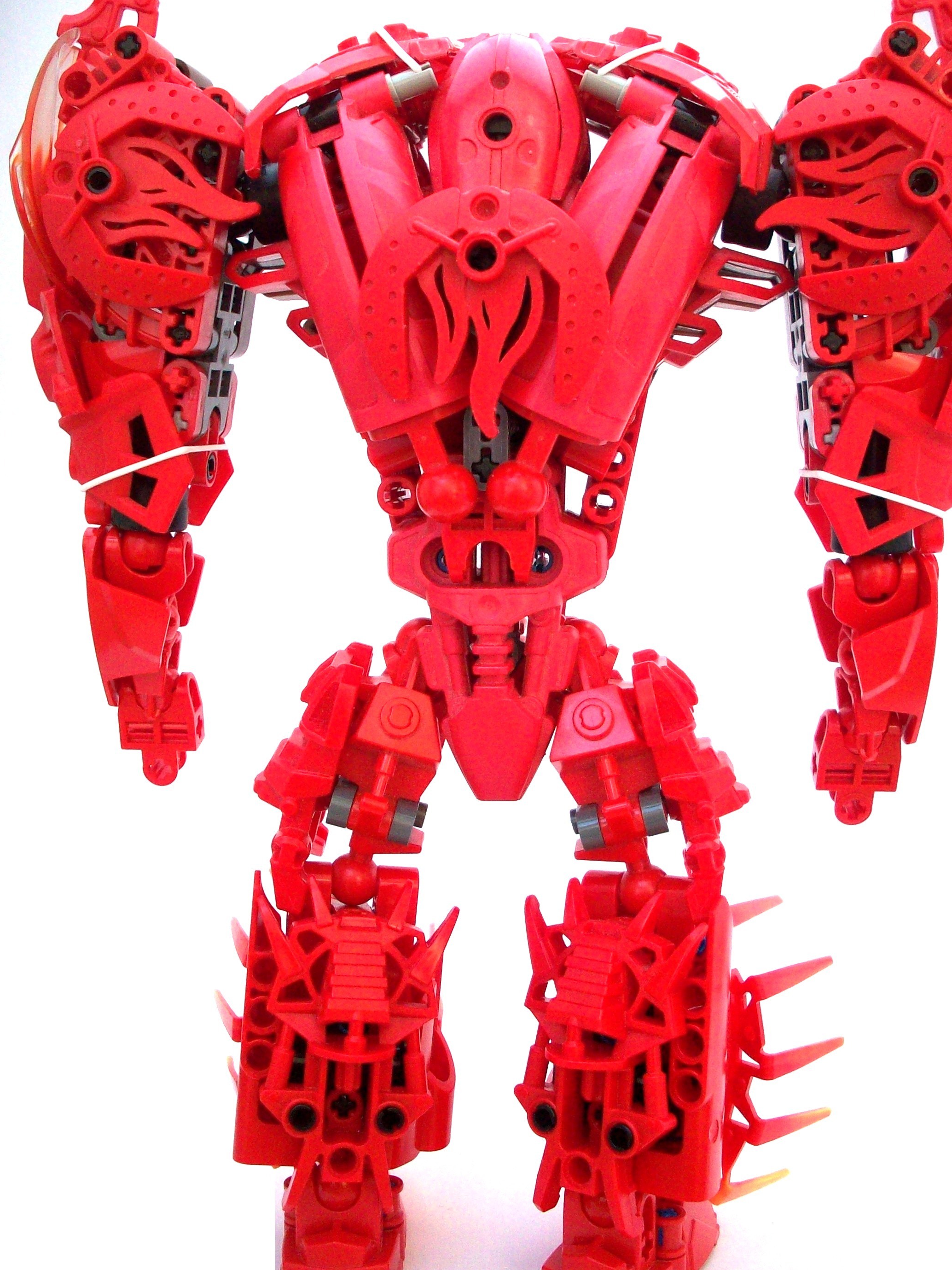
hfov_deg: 35.1
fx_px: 1504
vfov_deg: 45.7
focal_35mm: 41
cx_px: 510
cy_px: 588
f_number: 2.8
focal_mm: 6.2
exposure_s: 1/98
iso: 80
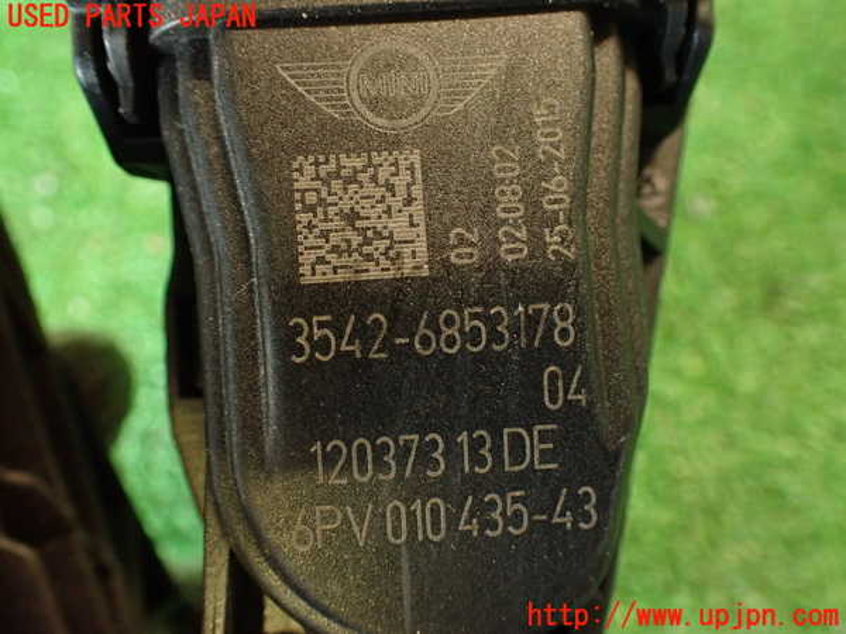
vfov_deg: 44.2
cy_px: 317
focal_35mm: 32
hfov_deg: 56.8
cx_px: 423
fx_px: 782
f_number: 2.4
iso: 640
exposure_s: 1/30
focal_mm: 5.79
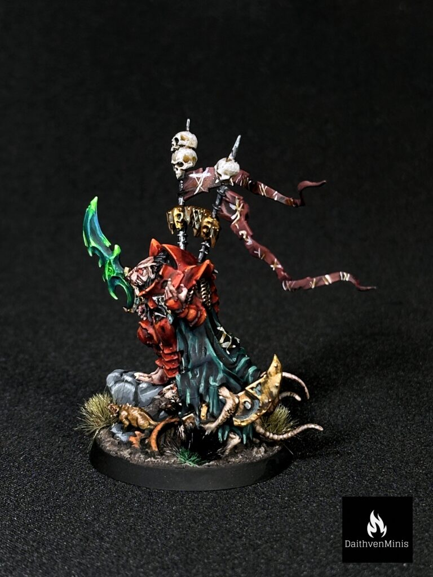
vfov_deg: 19.3
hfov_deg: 14.5
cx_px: 216
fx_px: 1701
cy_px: 288
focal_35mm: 102
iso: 64
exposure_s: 1/100
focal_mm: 6.86
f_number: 1.78
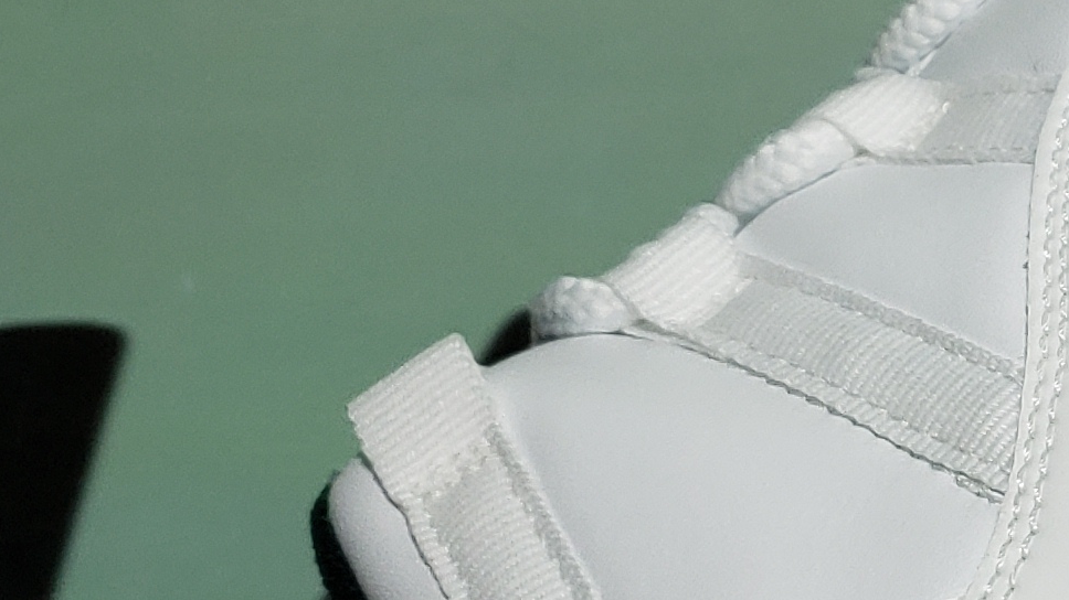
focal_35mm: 118
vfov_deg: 10.2
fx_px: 3344
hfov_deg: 16.2
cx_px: 1712
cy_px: 459
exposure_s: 1/640
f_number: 1.5
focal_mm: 4.3
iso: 50
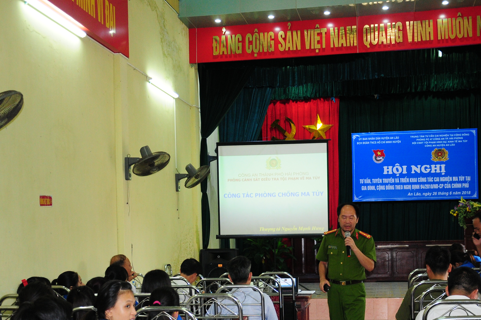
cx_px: 239
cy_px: 229
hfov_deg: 35.1
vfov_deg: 23.5
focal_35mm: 57
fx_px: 761
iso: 800
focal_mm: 24
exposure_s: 1/60
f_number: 4
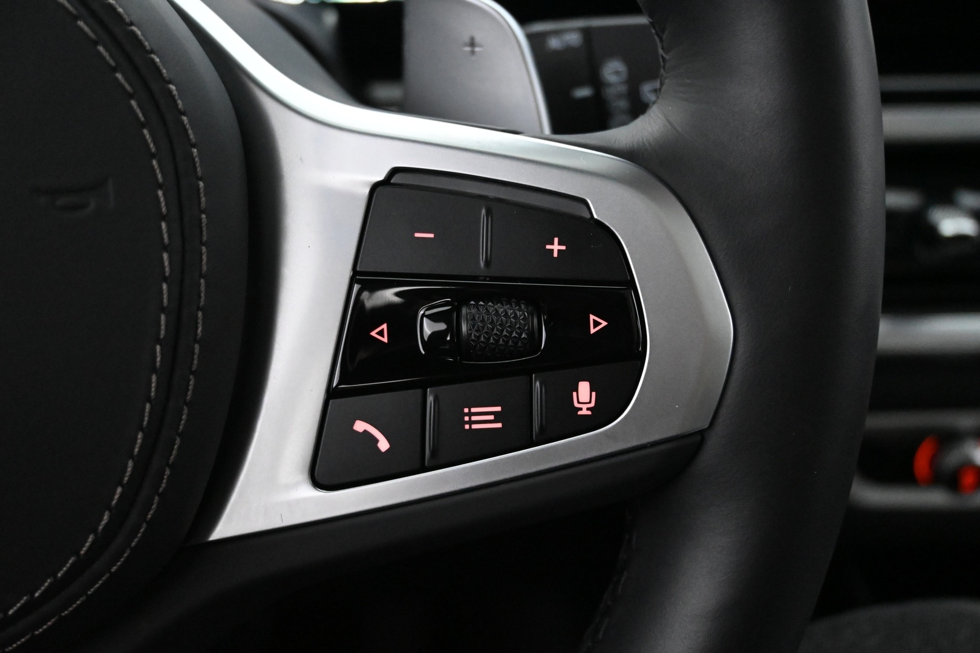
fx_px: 1082
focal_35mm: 40
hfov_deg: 48.7
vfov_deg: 33.6
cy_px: 326
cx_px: 490
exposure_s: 1/40
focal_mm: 26.5
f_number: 4.5
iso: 6400
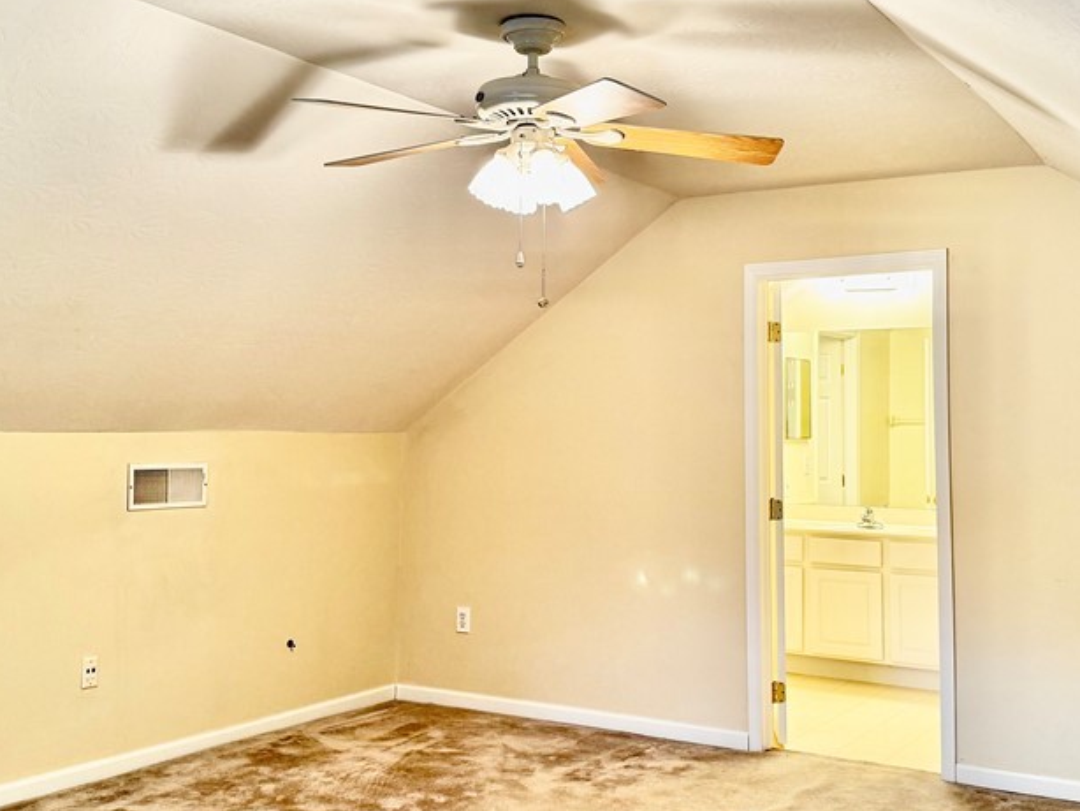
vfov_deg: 36.0
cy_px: 378
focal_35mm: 40
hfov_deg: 46.7
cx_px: 609
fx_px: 1248
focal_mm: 6.76
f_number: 1.78
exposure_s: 1/60
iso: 160
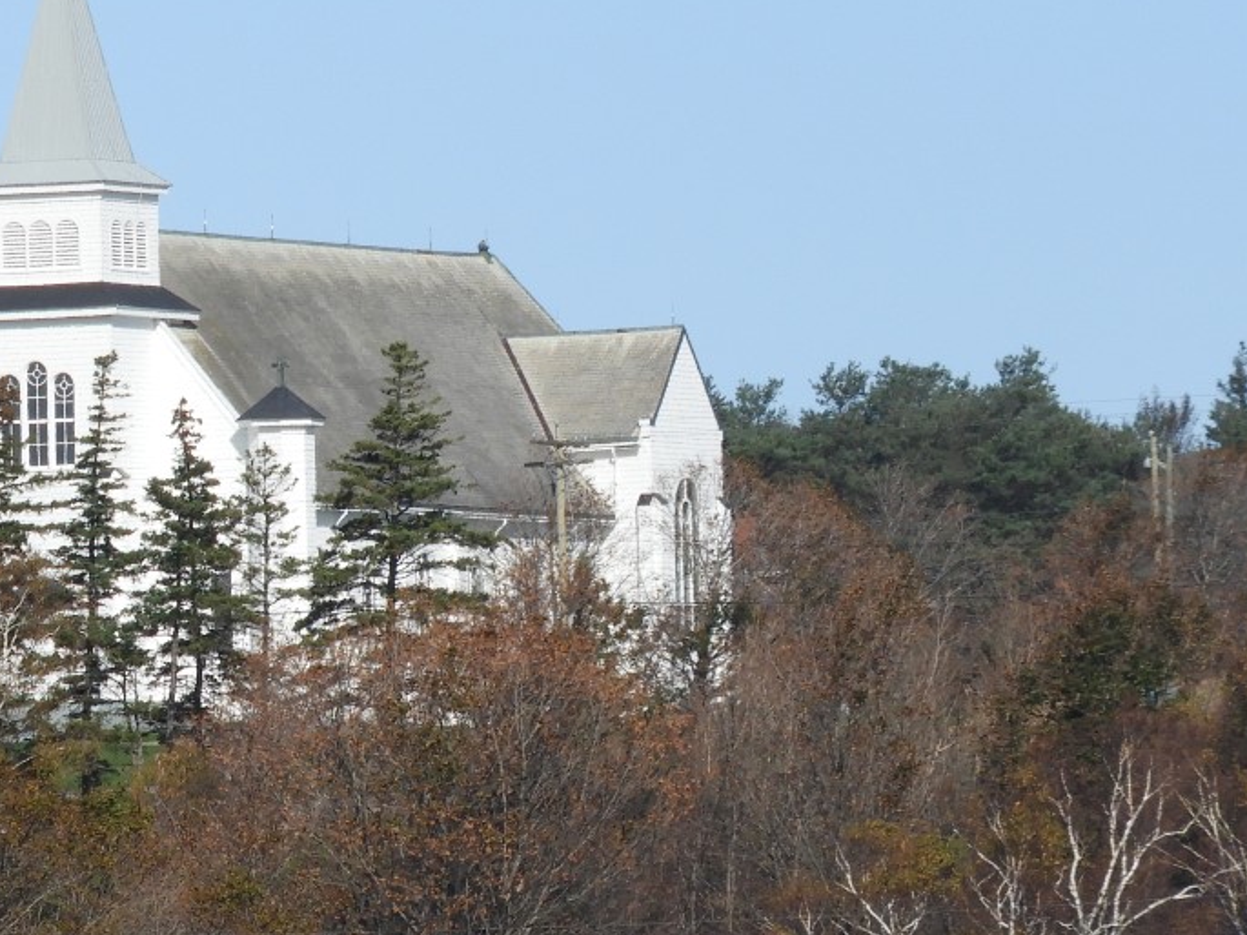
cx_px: 15
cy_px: 464
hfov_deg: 2.6
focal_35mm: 757
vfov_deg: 2.0
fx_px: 27275
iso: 100
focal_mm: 64.5
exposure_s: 1/800
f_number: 5.6
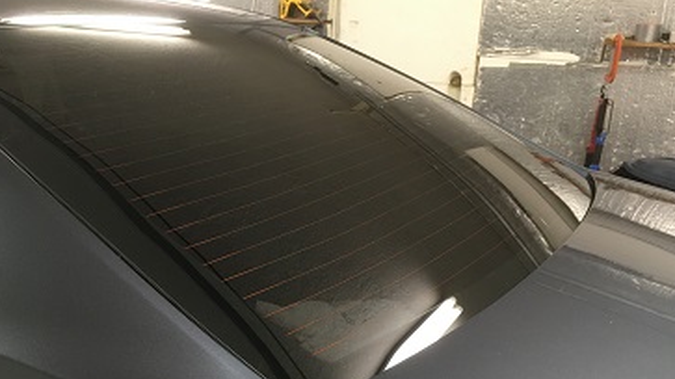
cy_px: 273
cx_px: 286
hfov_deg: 50.3
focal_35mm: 40
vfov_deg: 29.3
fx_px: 716
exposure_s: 1/30
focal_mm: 4.15
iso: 100
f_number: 2.2
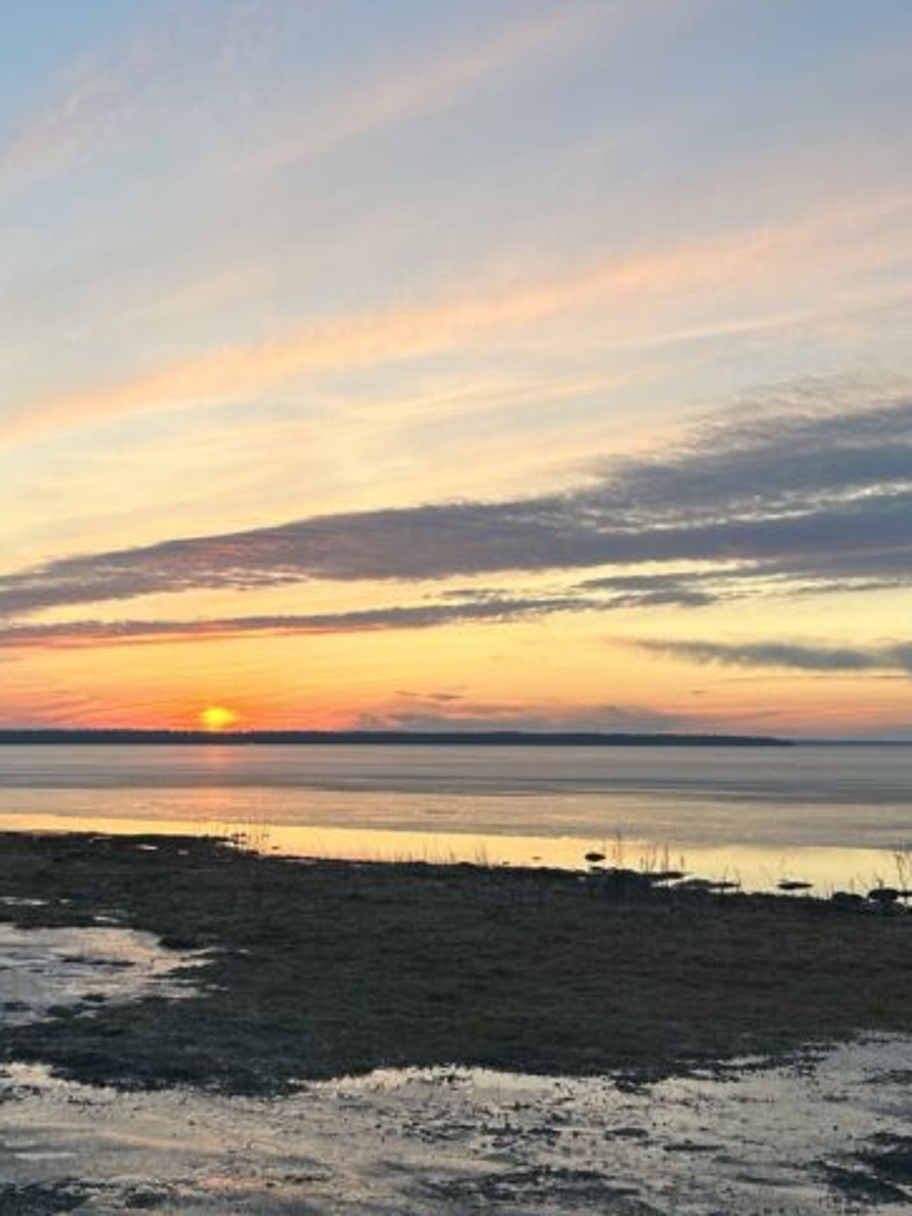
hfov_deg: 26.4
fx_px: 1932
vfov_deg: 34.9
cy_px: 616
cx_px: 314
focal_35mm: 55
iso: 32
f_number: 1.5
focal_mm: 5.7
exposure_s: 1/151
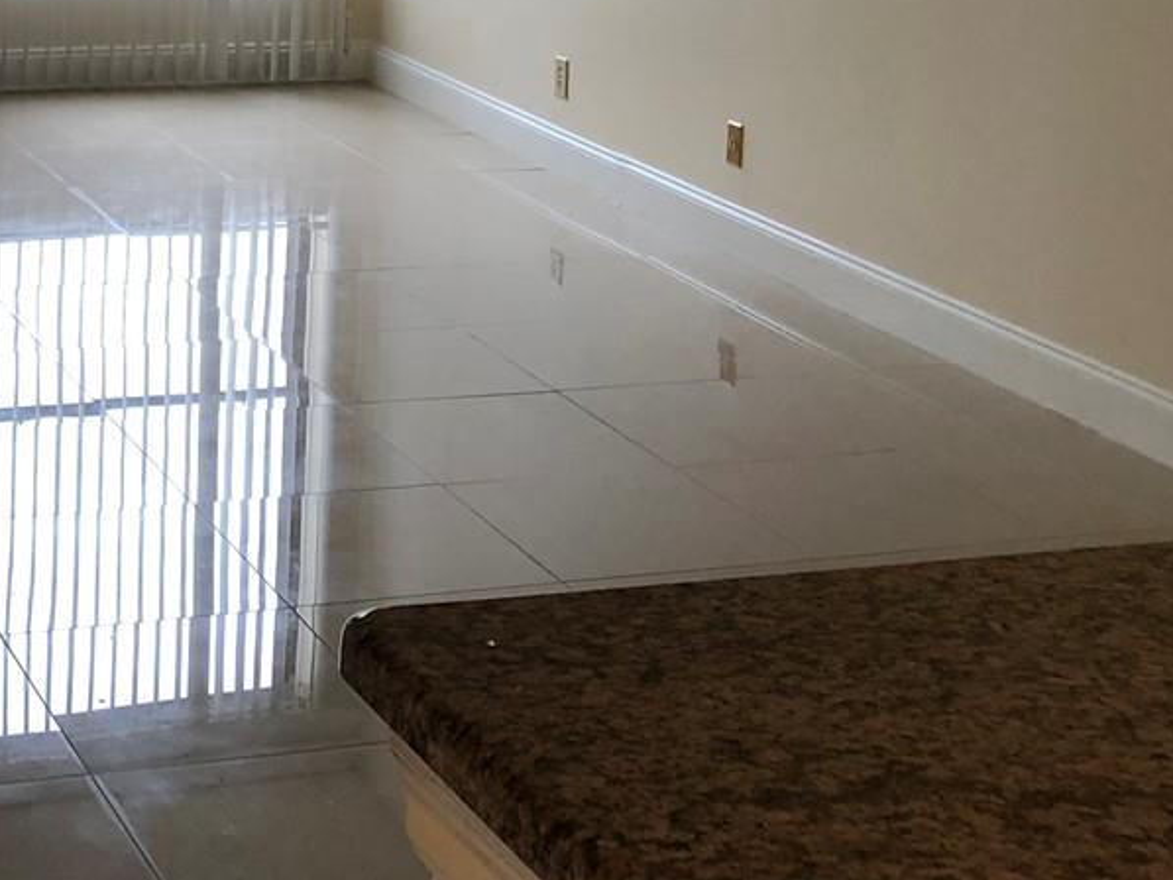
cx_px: 110
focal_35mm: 75
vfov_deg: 18.6
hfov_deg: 25.2
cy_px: -187
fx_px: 2542
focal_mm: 3.99
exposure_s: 1/40
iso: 25
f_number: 1.8
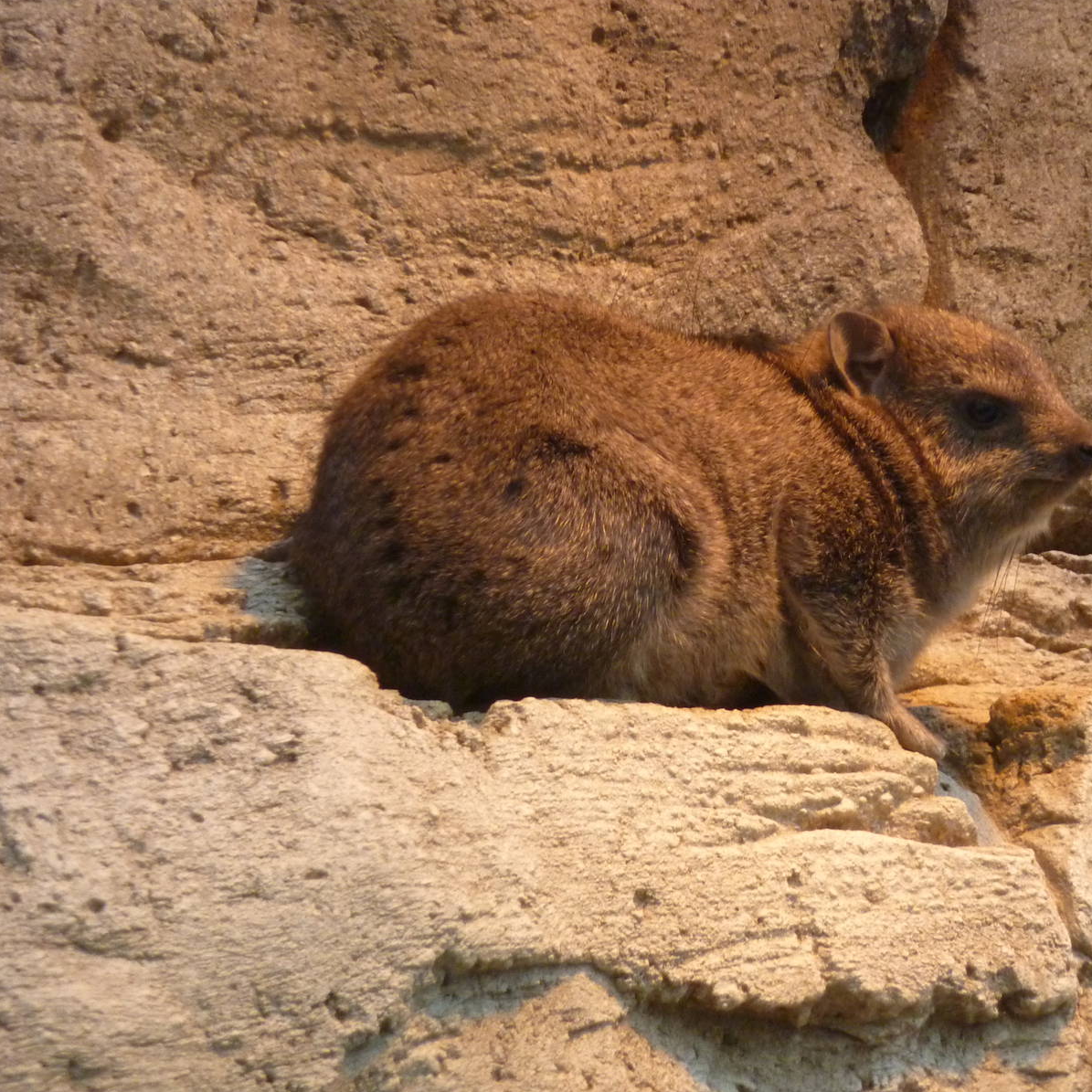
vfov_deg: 4.9
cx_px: 700
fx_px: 12670
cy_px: 546
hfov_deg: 4.9
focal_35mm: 355
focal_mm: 49.2
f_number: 4.9
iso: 400
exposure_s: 1/30
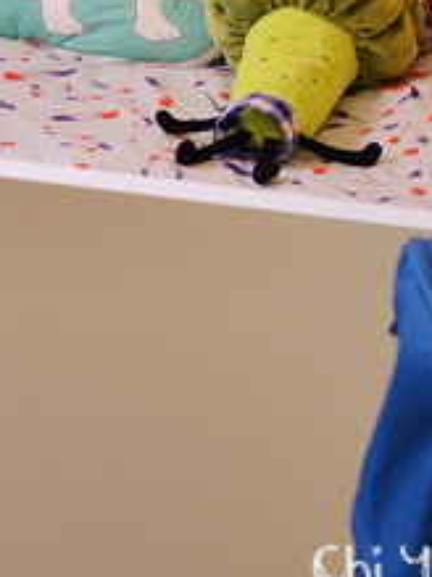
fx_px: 2299
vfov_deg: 14.0
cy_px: -26
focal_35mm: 138
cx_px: -427
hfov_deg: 10.0
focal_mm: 28
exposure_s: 1/100
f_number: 5
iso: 400
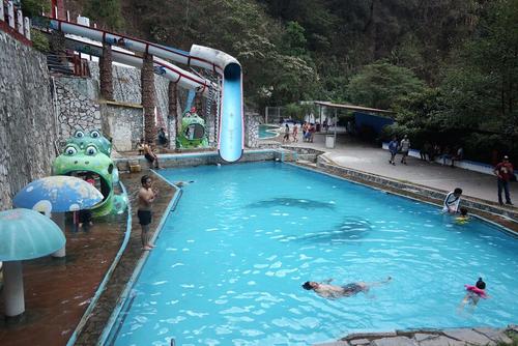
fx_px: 432
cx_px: 259
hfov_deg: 61.9
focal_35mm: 30
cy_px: 173
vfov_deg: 43.7
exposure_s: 1/160
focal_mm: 20
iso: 100
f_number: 5
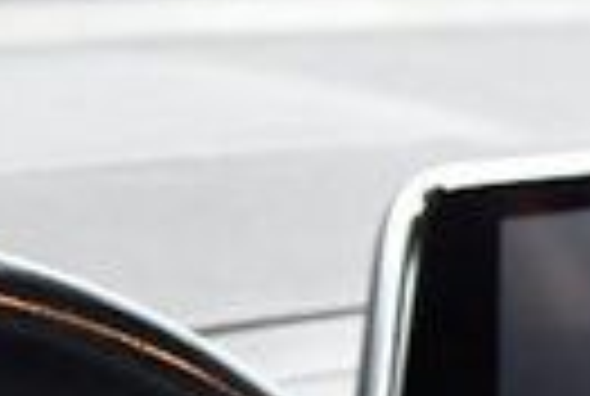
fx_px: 4616
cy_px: 1330
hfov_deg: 7.3
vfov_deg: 4.6
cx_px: 158
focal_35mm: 281
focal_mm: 24
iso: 2500
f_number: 3.5
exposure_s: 1/250
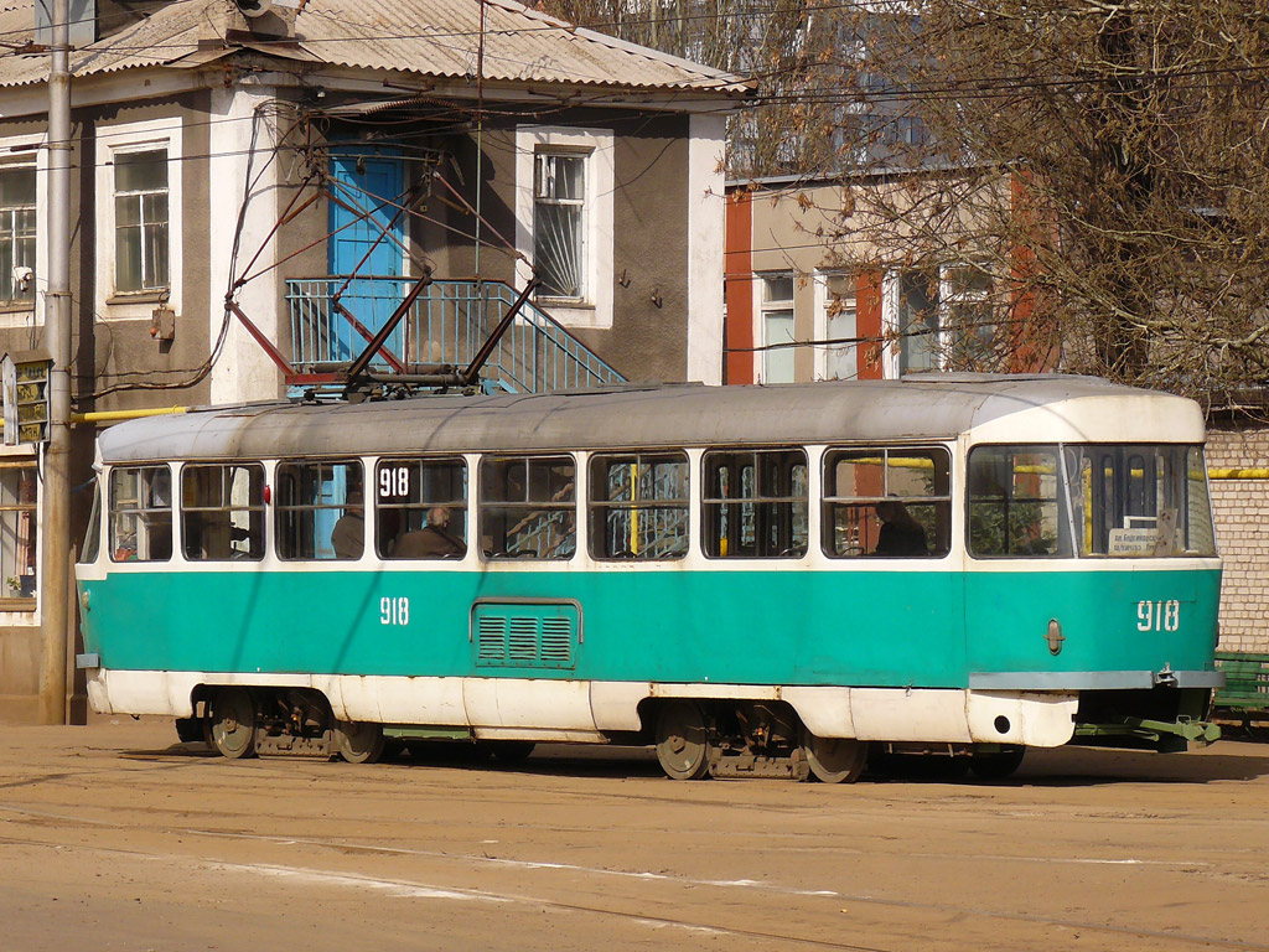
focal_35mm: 154
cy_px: 476
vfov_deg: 9.6
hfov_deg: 12.8
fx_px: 5646
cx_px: 634
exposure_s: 1/500
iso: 100
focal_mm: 25.7
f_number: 5
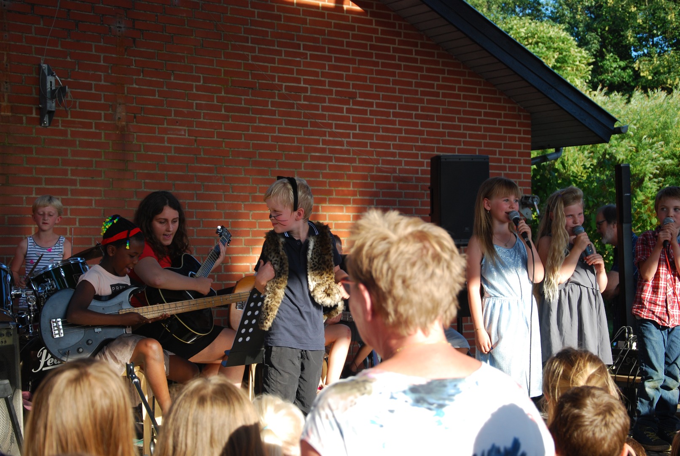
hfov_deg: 31.9
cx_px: 340
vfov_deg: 21.6
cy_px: 228
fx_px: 1191
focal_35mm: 63
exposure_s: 1/250
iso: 200
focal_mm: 42
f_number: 4.8
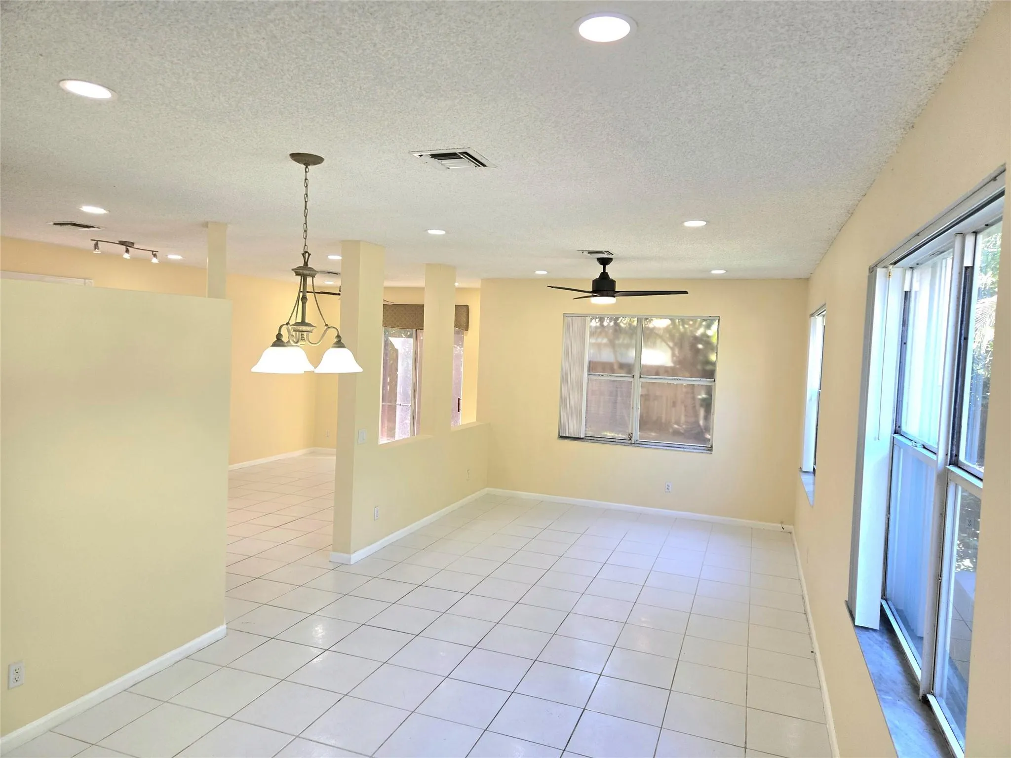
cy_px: 379
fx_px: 672
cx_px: 506
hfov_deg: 73.9
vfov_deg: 58.9
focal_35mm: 23
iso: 32
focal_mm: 5.4
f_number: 1.8
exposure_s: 1/60.2
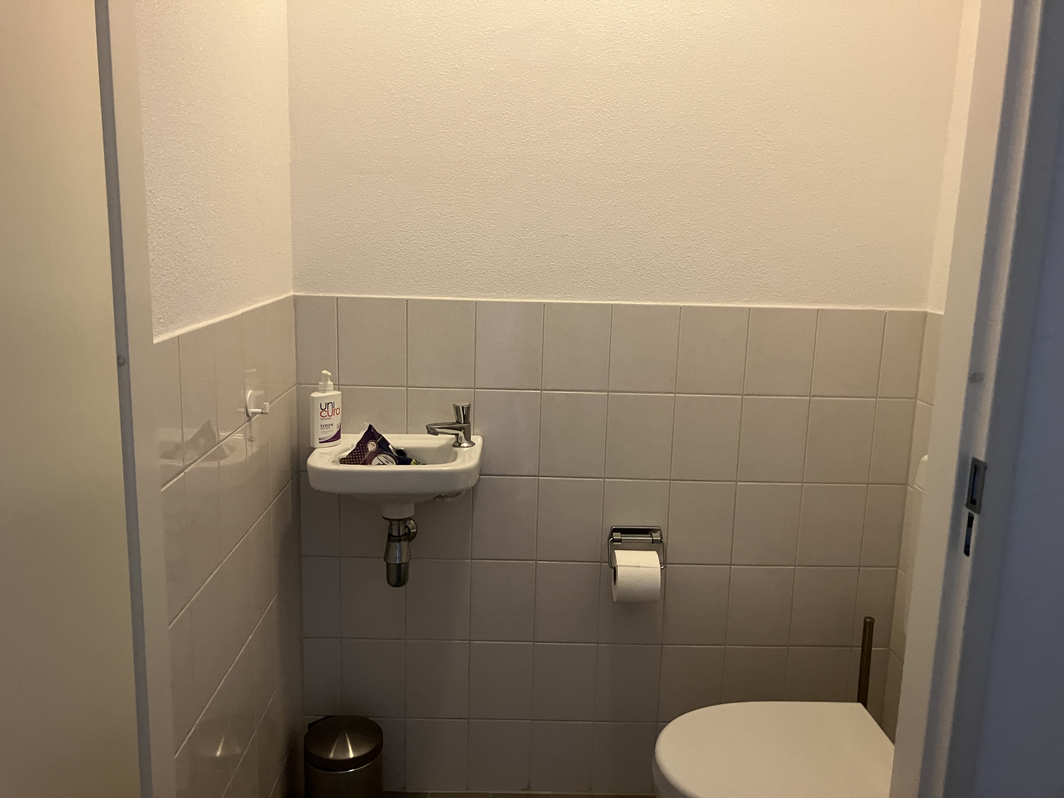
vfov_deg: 49.7
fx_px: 861
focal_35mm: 28
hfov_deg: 63.4
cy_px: 399
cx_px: 532
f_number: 1.8
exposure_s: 1/25
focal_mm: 3.99
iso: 320
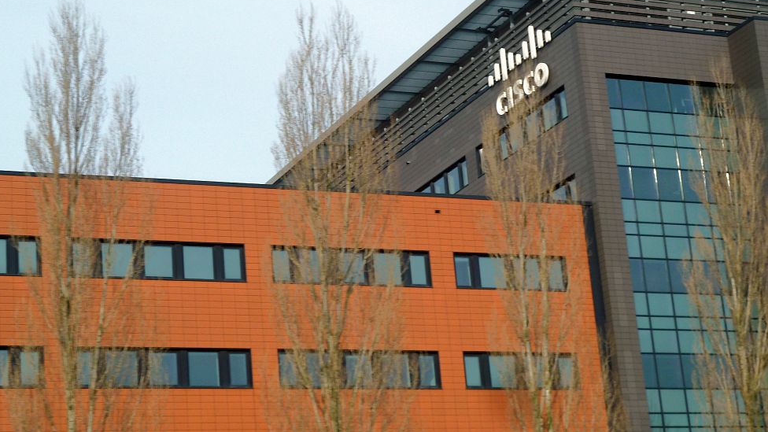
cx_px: 384
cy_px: 175
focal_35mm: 89
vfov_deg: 13.6
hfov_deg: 23.9
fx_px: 1812
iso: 125
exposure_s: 1/320
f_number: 4.2
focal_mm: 12.8
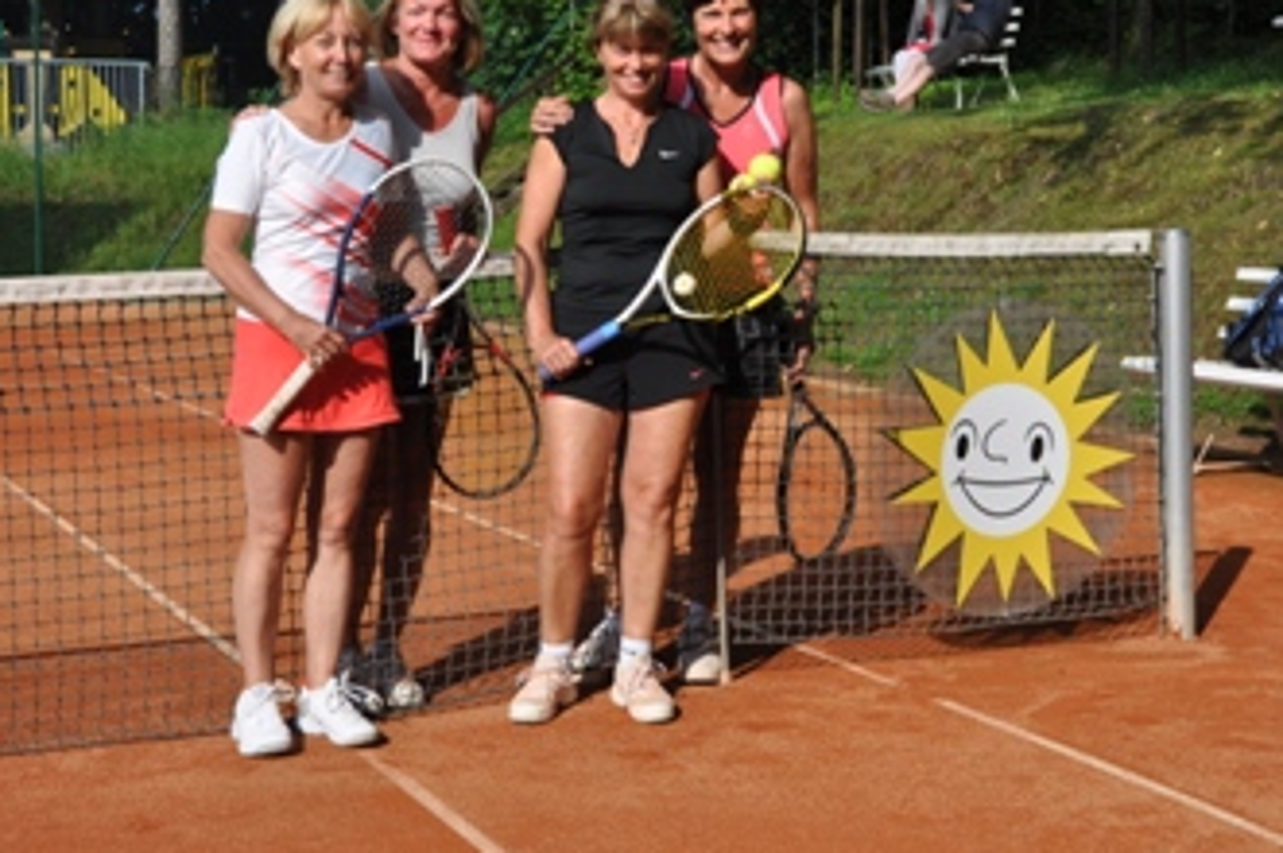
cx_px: 640
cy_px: 287
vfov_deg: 20.8
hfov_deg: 31.0
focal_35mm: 65
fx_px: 2314
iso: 400
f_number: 7.1
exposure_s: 1/2000
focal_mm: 32
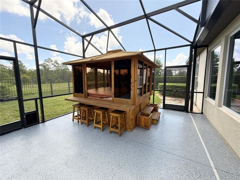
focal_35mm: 14
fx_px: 97
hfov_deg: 102.1
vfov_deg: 85.6
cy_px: 90
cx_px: 120
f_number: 2.2
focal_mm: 2.22
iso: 64
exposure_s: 1/215
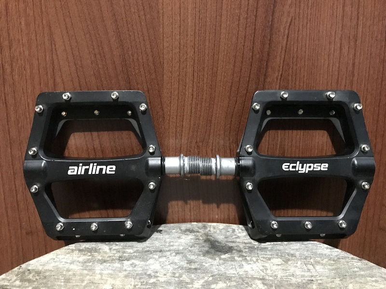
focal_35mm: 28
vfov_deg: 49.7
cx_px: 193
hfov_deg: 63.4
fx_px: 312
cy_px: 144
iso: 320
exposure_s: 1/4
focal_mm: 3.99
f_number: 1.8
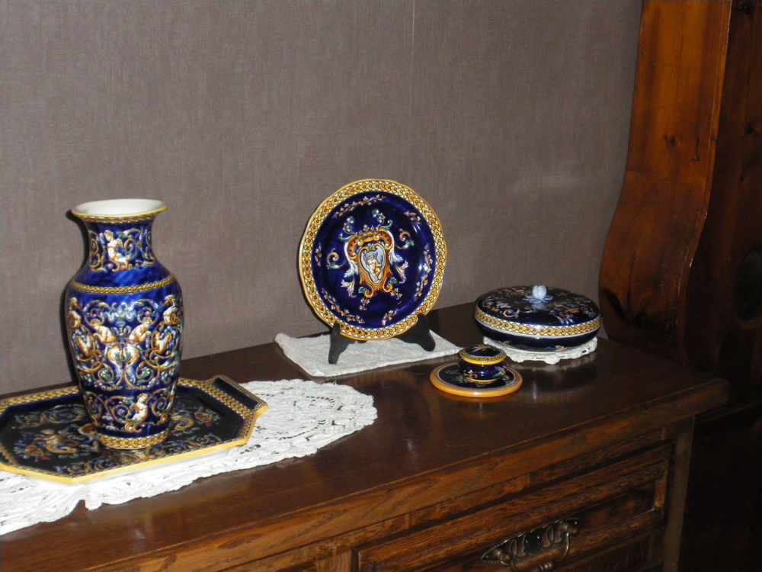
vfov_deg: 28.6
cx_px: 381
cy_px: 286
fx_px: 1123
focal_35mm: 51
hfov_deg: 37.5
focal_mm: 9
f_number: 4.4
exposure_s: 1/60
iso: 400
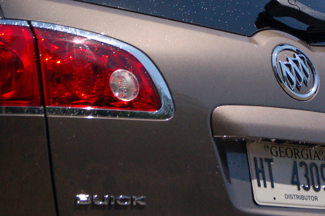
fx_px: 1785
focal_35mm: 198
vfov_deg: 6.9
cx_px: 251
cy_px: 73
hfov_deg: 10.4
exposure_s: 1/4000
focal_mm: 70
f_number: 5.6
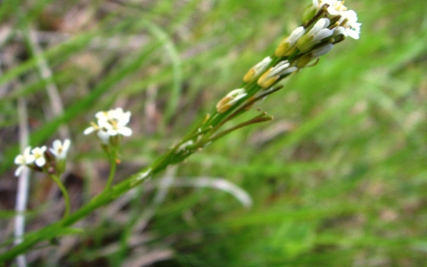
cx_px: 212
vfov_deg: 30.5
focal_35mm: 42
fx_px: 489
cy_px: 122
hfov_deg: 47.2
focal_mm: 6.6
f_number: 3.5
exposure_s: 1/180
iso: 50
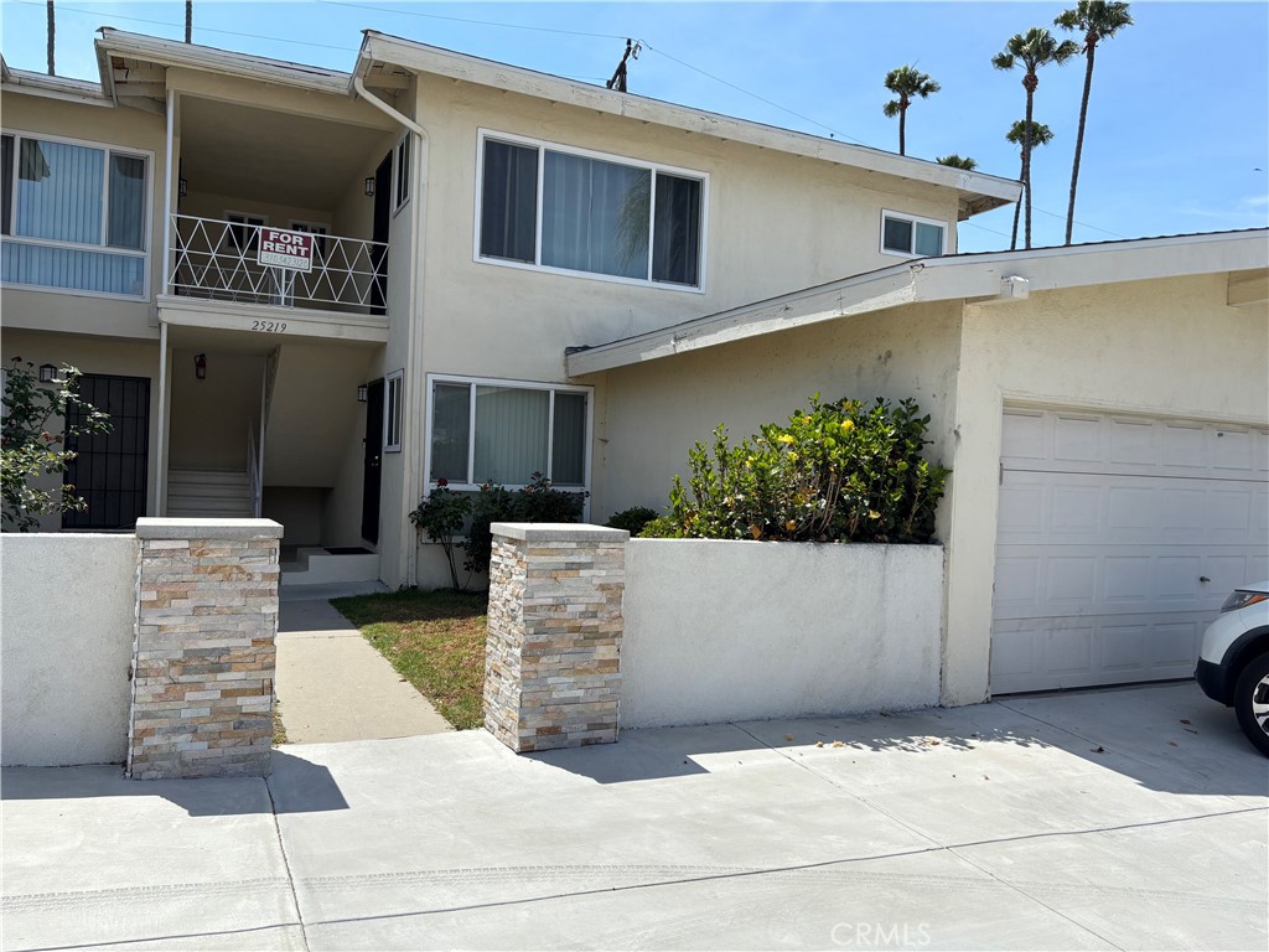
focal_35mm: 26
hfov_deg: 67.3
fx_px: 953
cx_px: 634
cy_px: 476
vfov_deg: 53.1
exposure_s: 1/3534
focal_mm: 5.96
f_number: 1.6
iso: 50
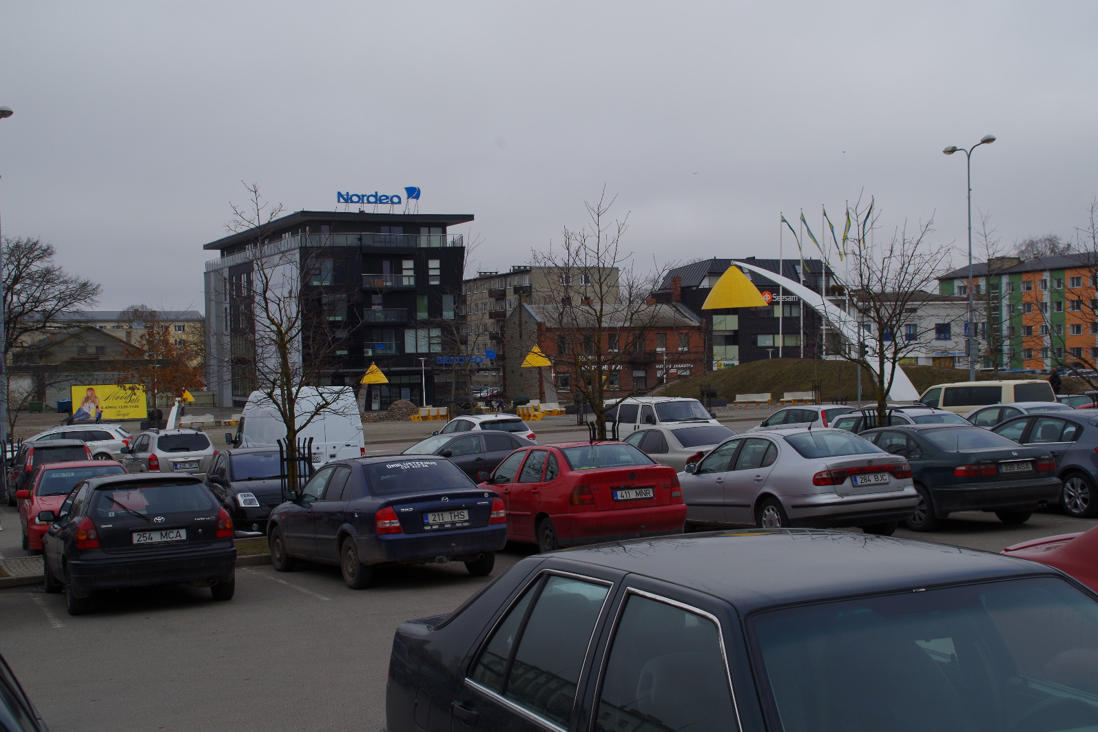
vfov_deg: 27.0
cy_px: 366
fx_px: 1525
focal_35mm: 50
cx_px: 550
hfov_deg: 39.6
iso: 125
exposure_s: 1/160
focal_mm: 33
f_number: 11
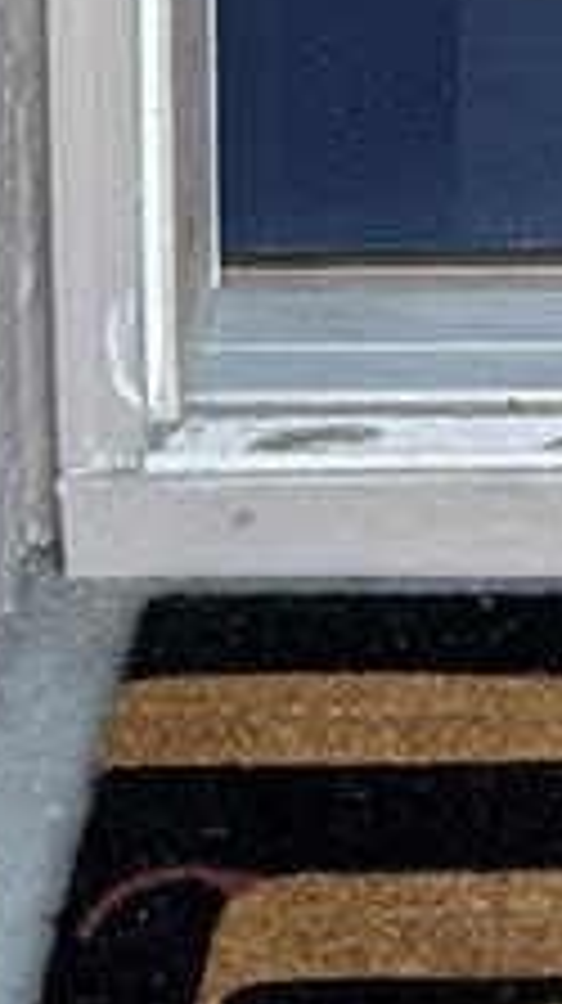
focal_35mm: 141
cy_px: -972
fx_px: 3745
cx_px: 1021
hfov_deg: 8.3
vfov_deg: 13.3
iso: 80
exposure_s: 1/121
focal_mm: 6.76
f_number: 1.78
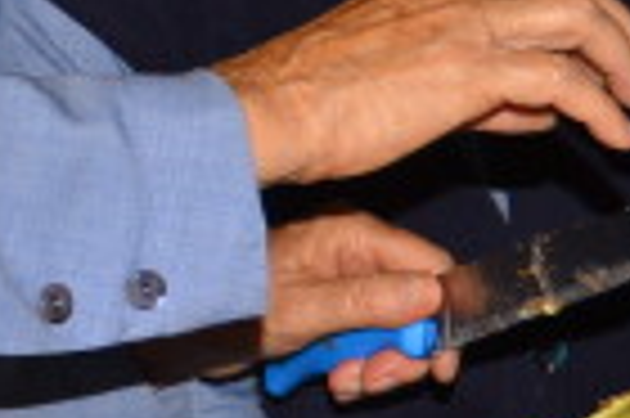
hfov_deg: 9.3
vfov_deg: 6.2
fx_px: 3828
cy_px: 13
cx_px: -148
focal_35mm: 219
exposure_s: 1/60
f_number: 4.5
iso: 400
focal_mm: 34
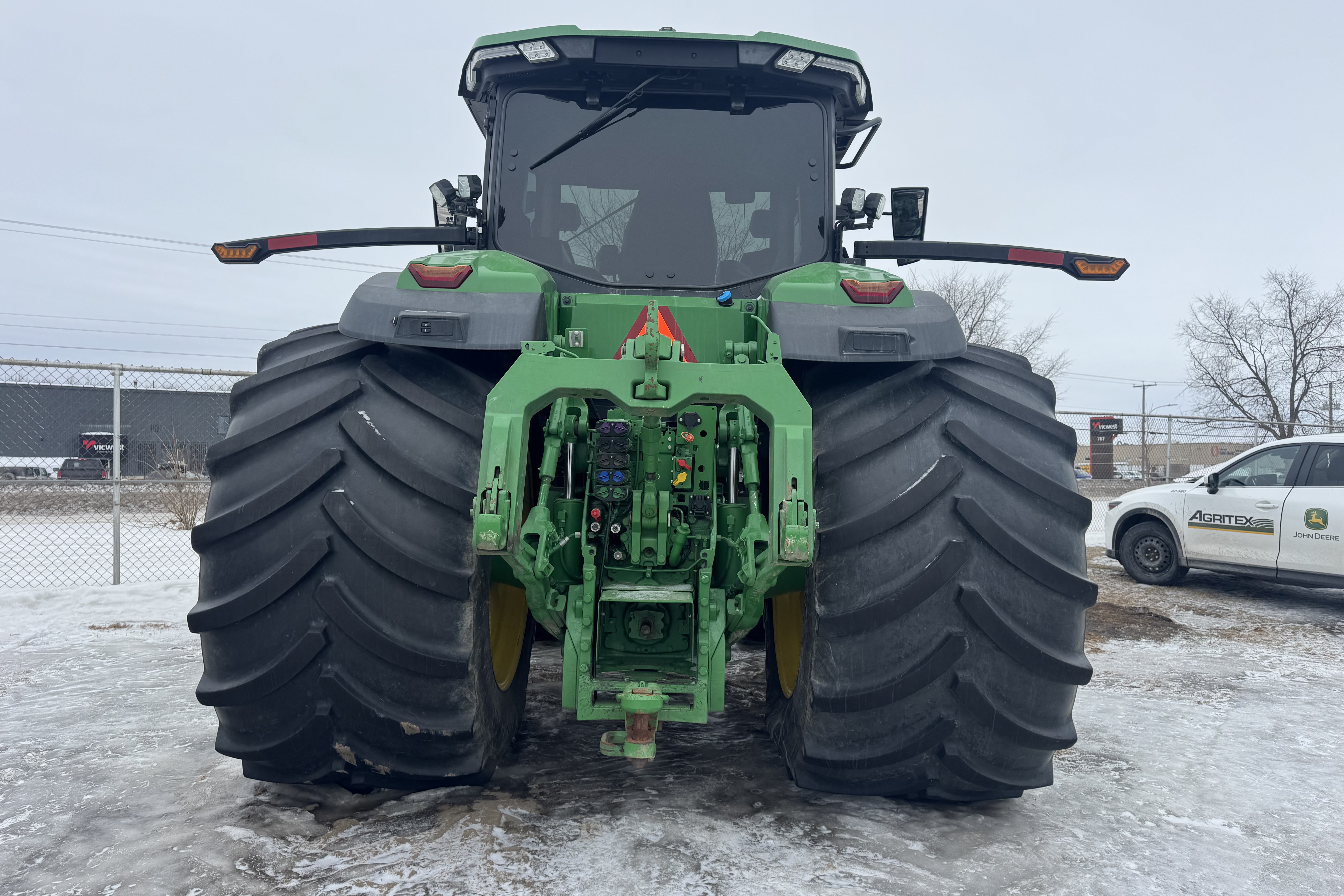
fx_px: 933
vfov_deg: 51.3
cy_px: 441
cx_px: 672
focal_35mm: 25
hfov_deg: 71.5
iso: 80
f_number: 1.78
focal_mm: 6.76
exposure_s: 1/1869
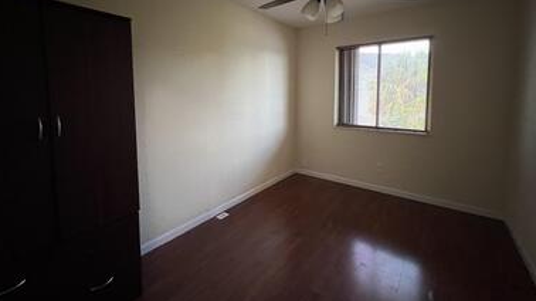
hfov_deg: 103.0
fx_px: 213
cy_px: 111
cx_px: 275
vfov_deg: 69.2
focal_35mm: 15
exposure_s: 1/60
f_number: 1.8
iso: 800
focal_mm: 1.57
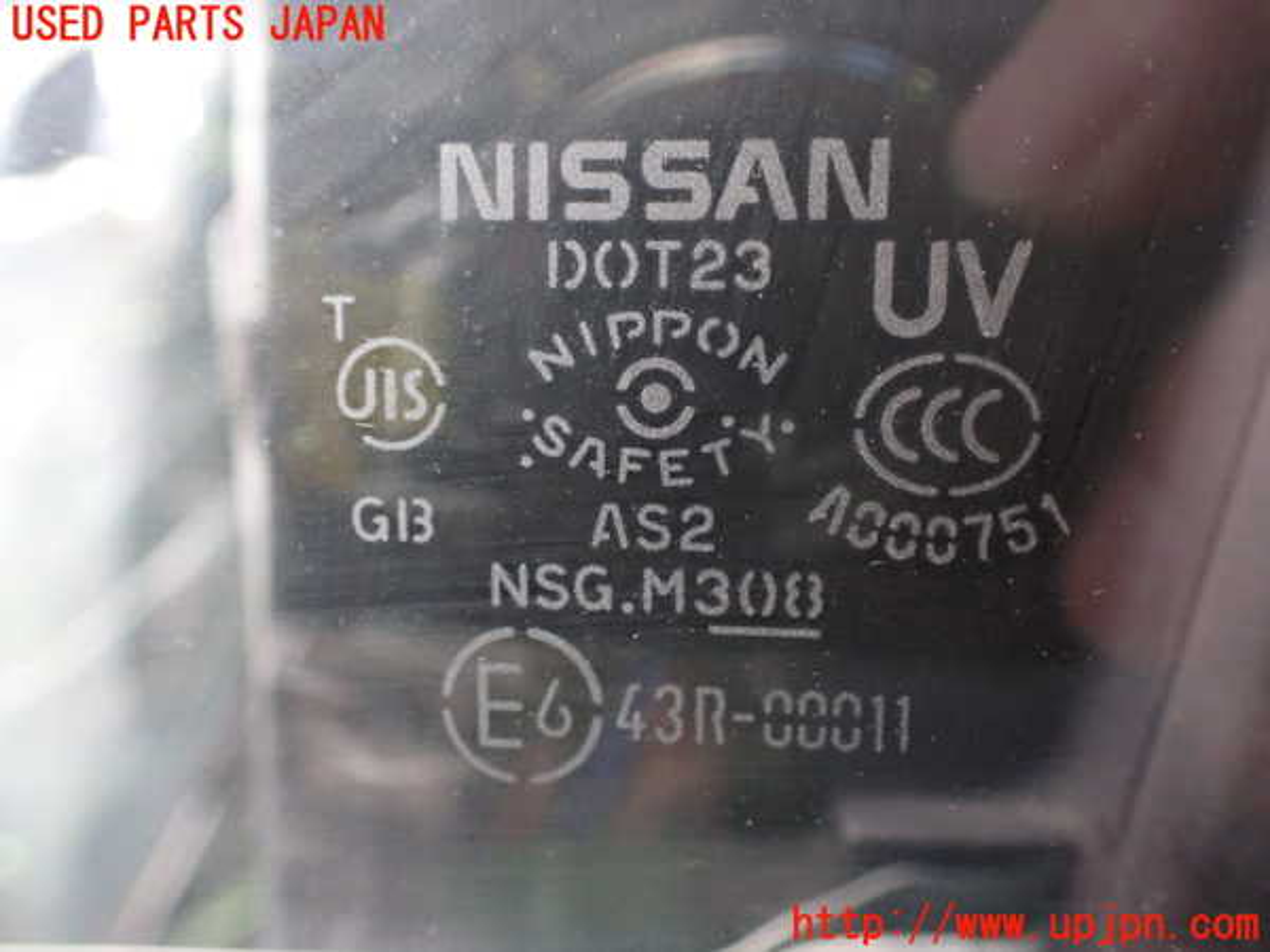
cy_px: 476
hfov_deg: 60.0
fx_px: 1101
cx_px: 635
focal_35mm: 30
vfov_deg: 46.8
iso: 800
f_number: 2.3
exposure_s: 1/50
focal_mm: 5.4
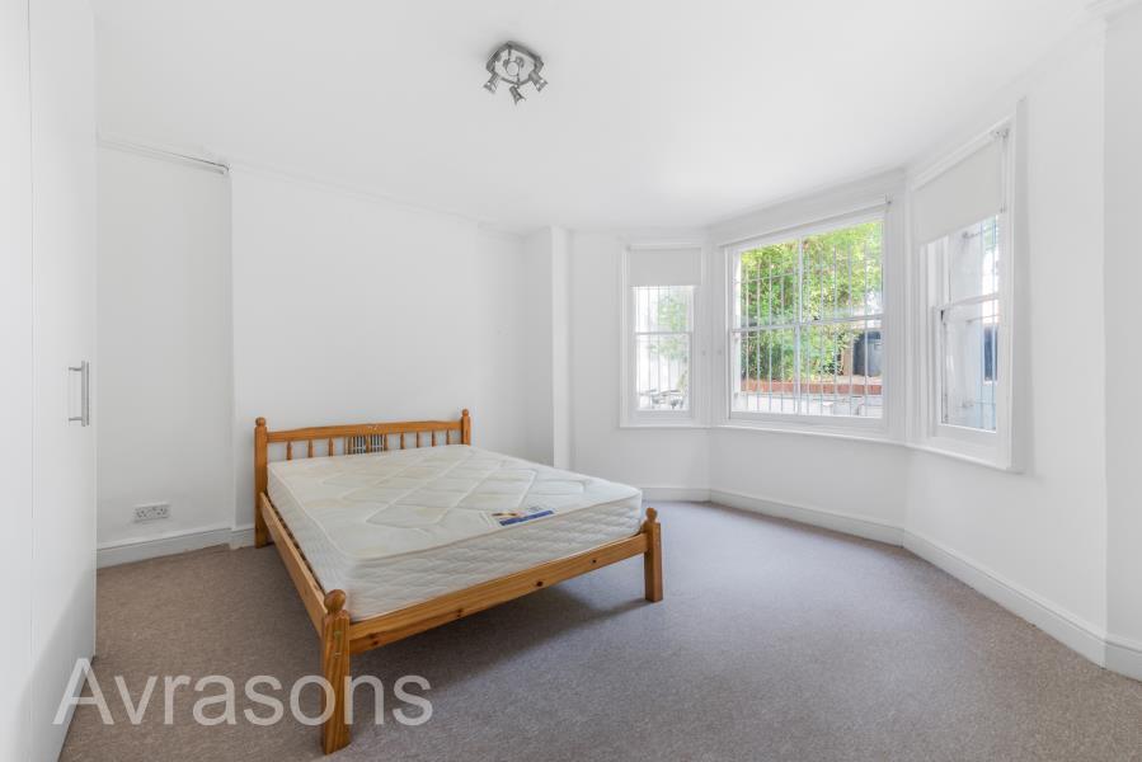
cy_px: 381
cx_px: 571
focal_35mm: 12
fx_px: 381
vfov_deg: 90.0
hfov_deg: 112.6
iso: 200
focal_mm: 12
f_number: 13
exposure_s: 1/4
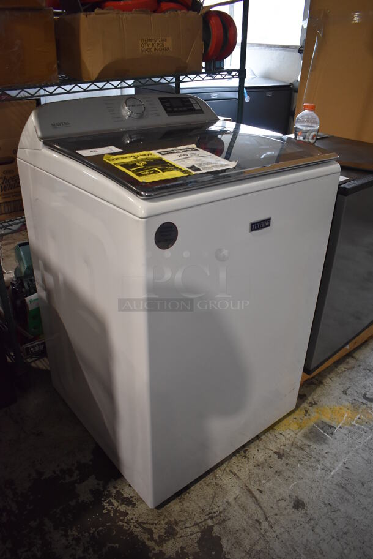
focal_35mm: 27
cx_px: 186
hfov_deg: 48.0
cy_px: 280
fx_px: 419
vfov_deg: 67.3
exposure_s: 1/125
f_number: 3.5
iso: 1100
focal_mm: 18
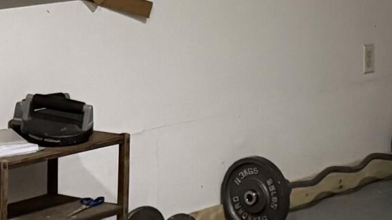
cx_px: 503
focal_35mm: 136
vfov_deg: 8.8
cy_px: -7
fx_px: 1413
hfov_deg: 15.1
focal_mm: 6.76
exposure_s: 1/30
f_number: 1.78
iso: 1000
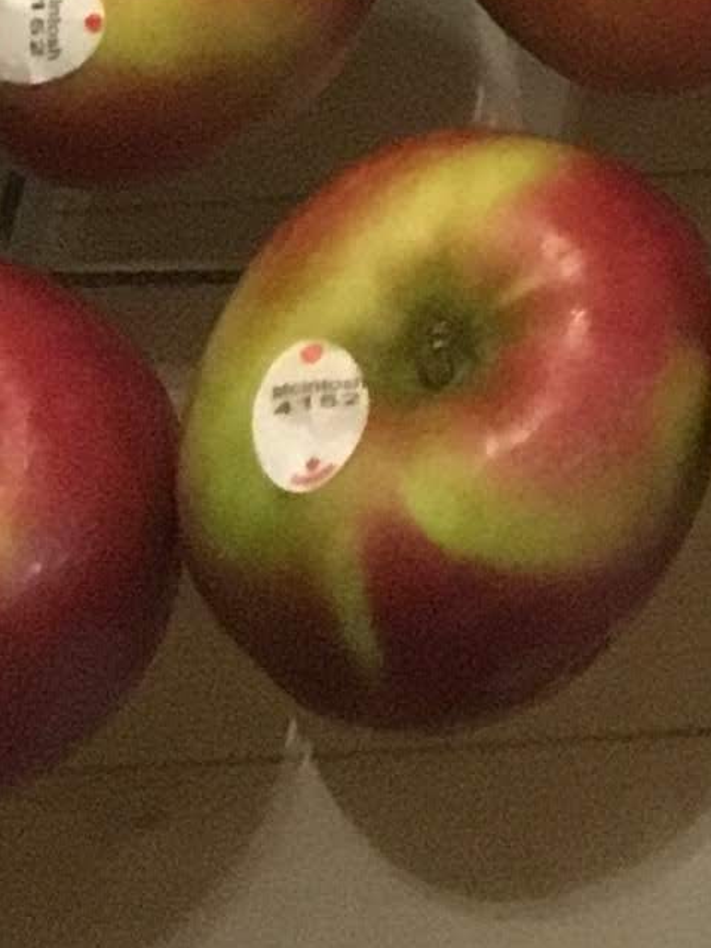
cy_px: -1849
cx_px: 1995
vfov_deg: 8.9
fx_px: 5013
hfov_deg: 7.3
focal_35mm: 183
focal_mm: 4.15
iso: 200
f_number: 2.2
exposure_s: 1/30
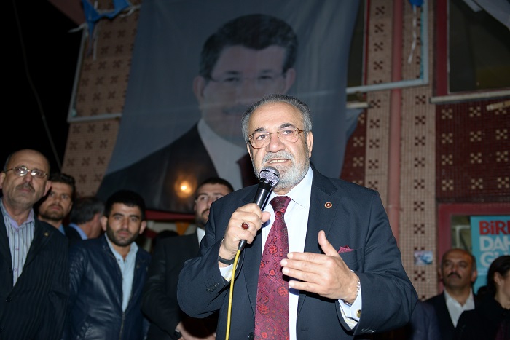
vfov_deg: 30.5
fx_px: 623
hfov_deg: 44.5
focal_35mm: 44
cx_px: 255
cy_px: 170
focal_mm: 44
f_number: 2.8
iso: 500
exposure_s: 1/160
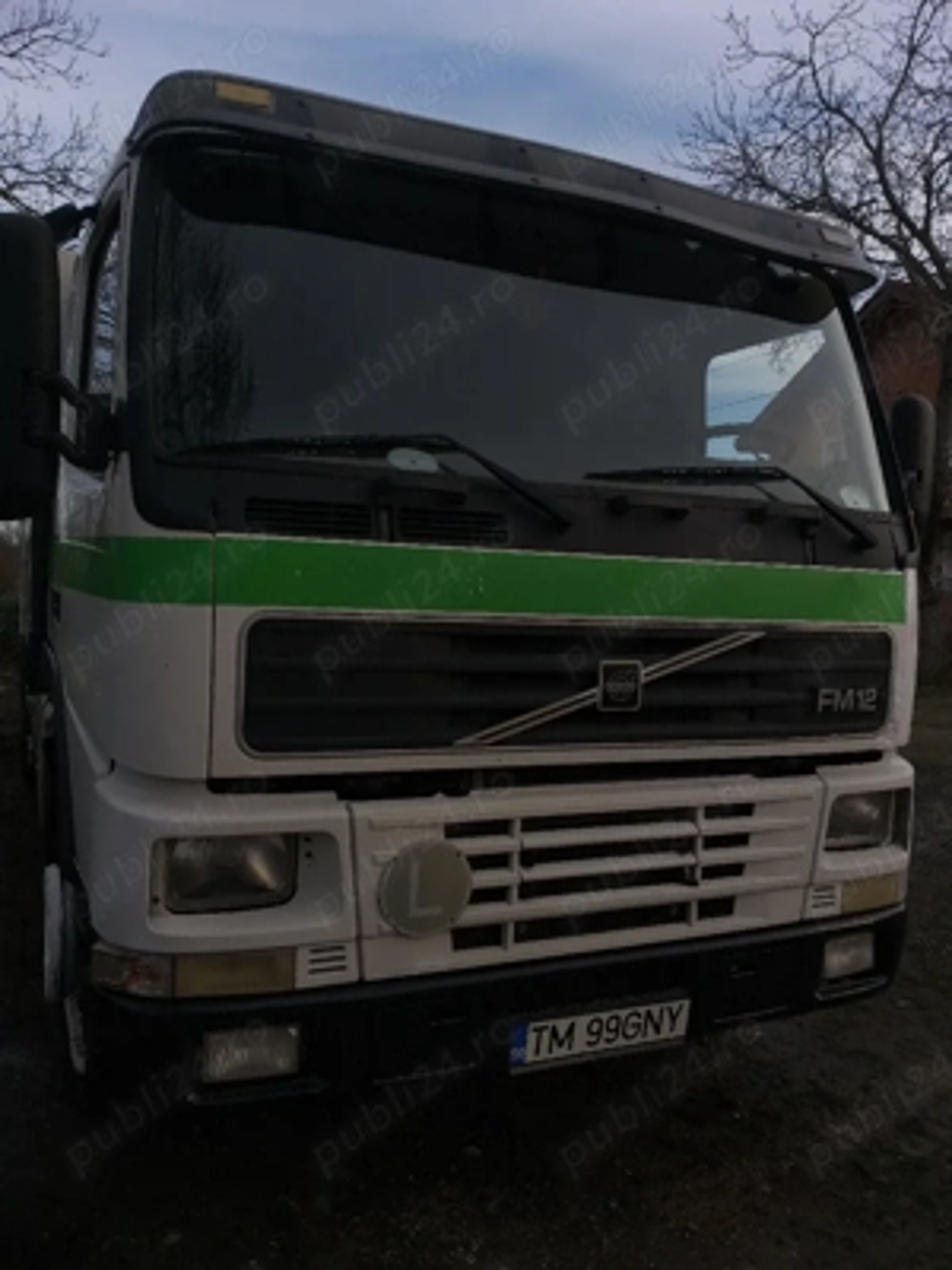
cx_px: 476
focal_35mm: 26
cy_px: 635
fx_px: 953
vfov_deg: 67.3
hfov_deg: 53.1
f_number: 1.7
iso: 40
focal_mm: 3.93
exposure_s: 1/1111
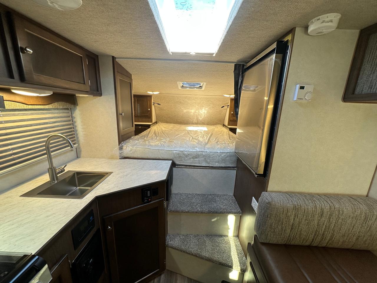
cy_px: 142
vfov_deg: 85.7
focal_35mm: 14
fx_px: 152
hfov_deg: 102.1
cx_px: 188
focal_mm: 2.22
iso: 100
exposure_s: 1/99
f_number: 2.2
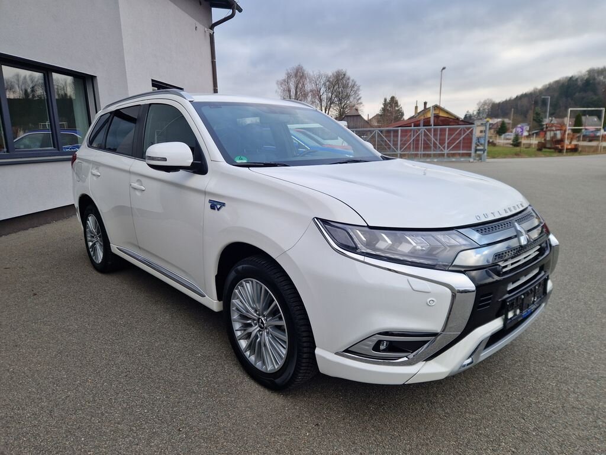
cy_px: 228
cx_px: 303
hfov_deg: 73.9
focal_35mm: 23
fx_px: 403
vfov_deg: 58.9
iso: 50
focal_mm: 5.4
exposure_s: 1/3067
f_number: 1.8
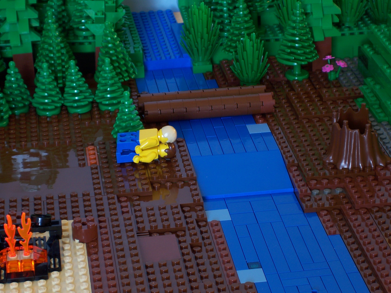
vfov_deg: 13.2
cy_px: 145
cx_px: 196
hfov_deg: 17.6
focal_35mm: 112
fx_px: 1265
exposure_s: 1/1.6
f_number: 4.8
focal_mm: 18.6
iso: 80
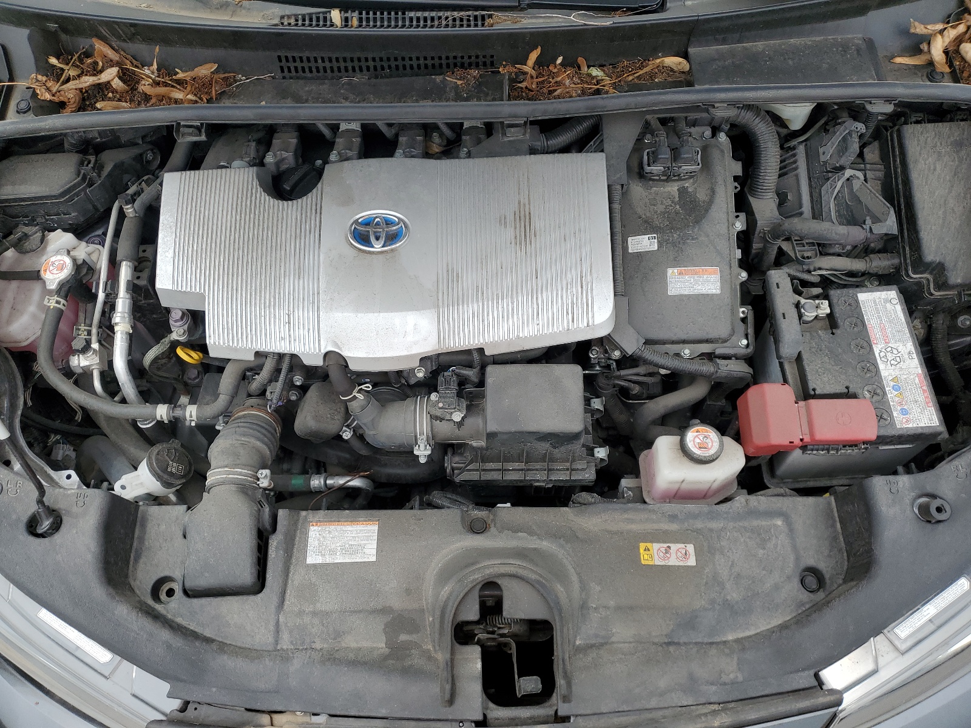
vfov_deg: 53.1
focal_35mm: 26
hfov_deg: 67.3
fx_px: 729
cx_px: 486
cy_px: 364
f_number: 1.5
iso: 50
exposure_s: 1/1429
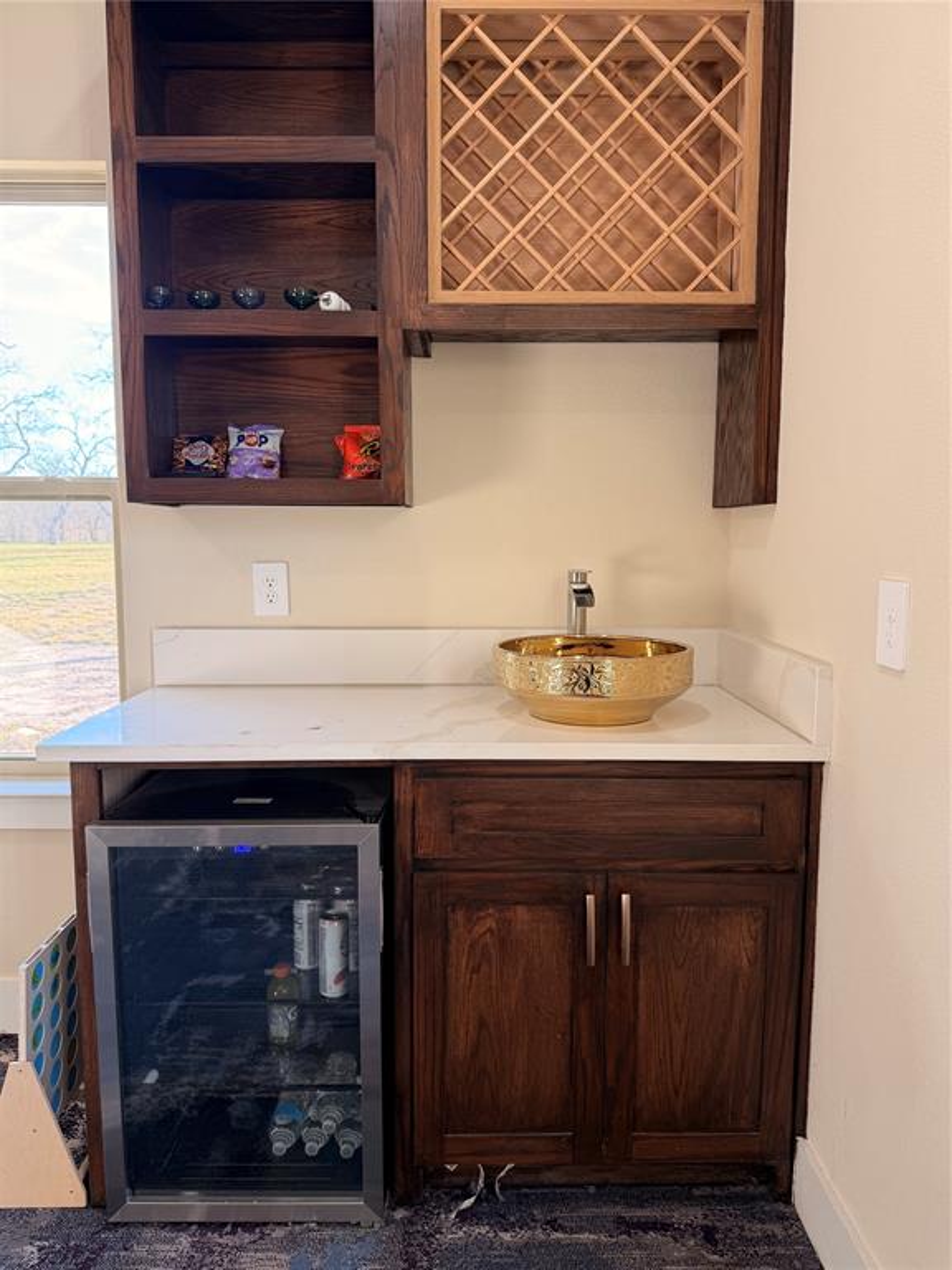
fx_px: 880
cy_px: 635
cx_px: 476
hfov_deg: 56.8
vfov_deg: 71.6
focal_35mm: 24
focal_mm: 6.76
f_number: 1.78
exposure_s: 1/120
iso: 100
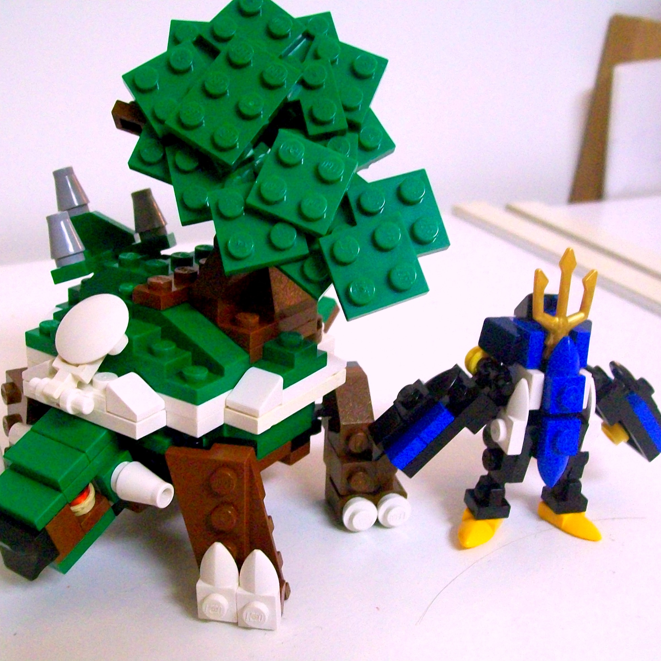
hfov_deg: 39.1
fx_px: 929
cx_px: 298
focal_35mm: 43
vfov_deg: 39.2
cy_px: 334
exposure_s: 1/8
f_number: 2.7
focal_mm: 6
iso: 200
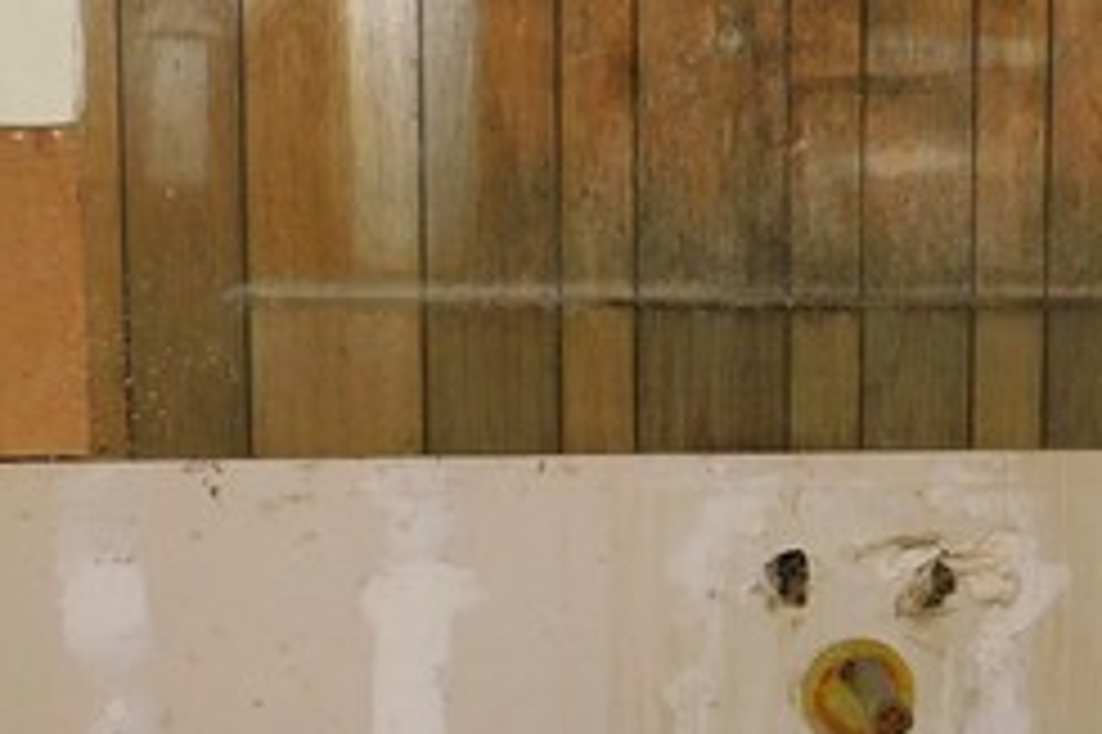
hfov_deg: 19.7
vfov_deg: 13.7
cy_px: 419
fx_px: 3059
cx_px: 1138
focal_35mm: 100
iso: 200
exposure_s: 1/30
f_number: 3
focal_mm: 4
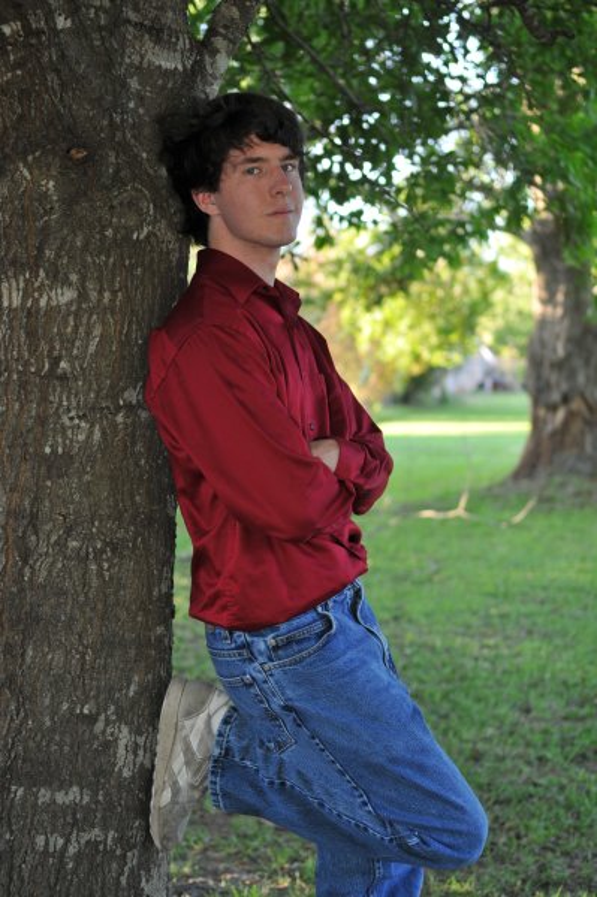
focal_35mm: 66
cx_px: 298
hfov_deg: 20.6
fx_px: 1644
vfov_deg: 30.5
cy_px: 448
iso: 200
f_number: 2.8
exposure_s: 1/125
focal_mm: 44
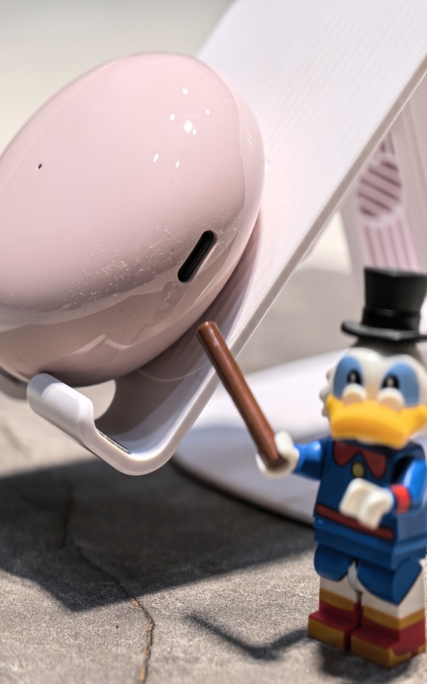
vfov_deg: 21.9
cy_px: 343
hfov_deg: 13.8
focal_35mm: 95
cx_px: 211
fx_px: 1770
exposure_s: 1/120
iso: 80
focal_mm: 24.13
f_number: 2.4
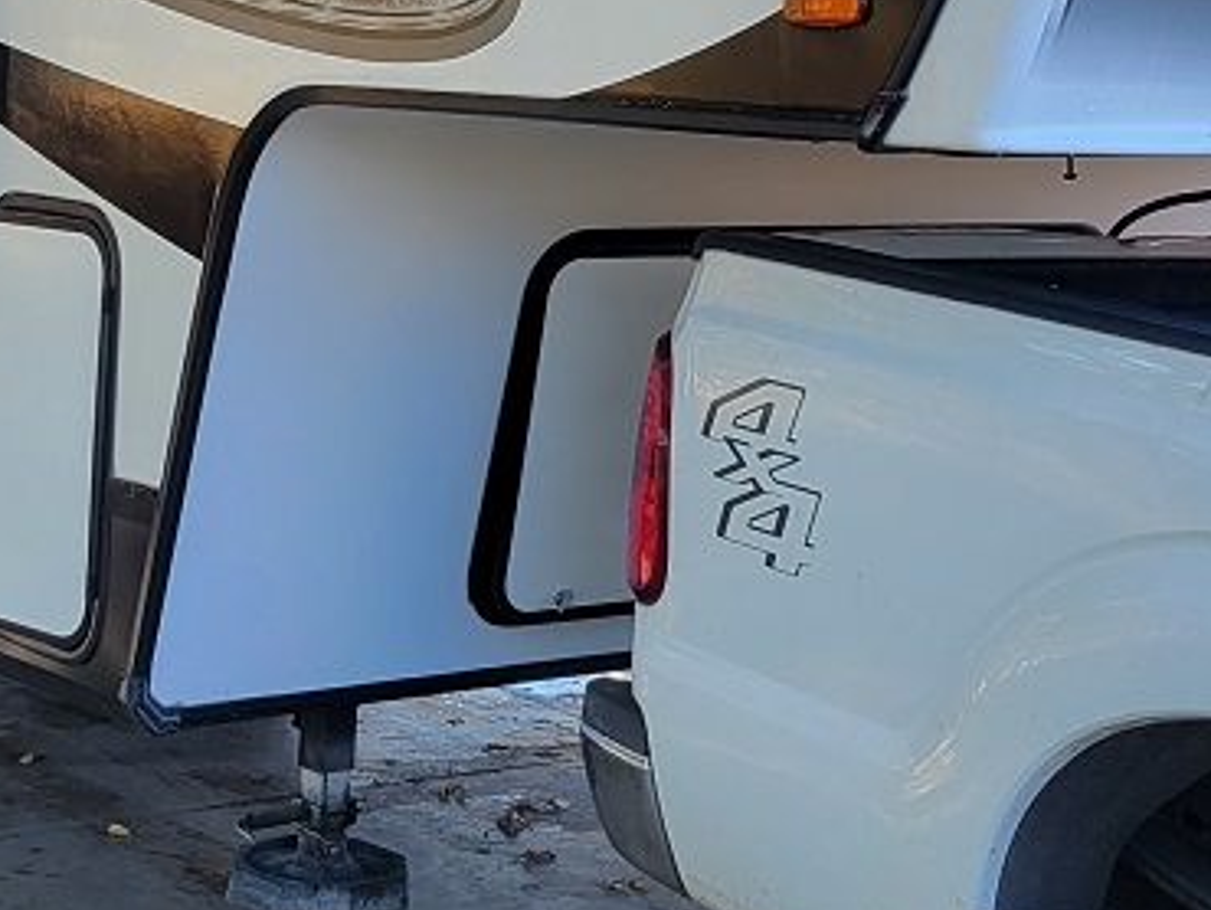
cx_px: 429
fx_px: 2976
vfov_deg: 16.6
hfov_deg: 22.9
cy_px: -183
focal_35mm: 85
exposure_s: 1/120
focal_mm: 5.4
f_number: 1.8
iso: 40
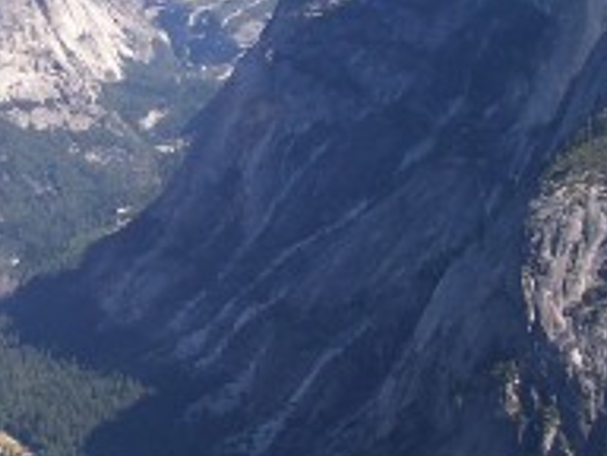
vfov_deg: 15.0
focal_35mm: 98
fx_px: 1718
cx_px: 92
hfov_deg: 19.7
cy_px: 116
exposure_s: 1/350
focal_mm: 5.6
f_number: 5.6
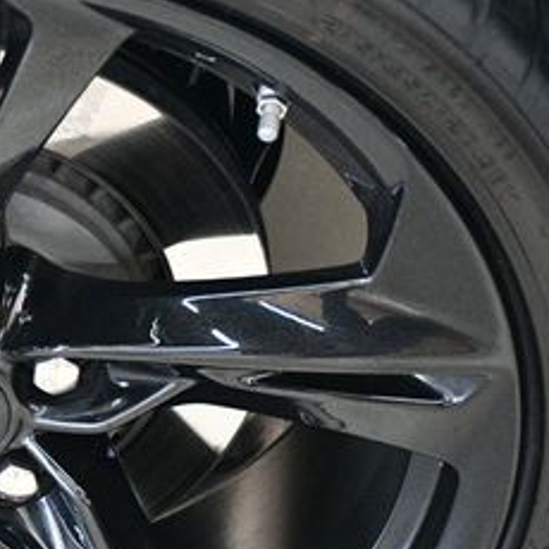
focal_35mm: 149
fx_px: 2674
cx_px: -100
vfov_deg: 11.7
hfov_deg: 11.5
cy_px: 425
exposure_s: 1/80
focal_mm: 42
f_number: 4.5
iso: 3200
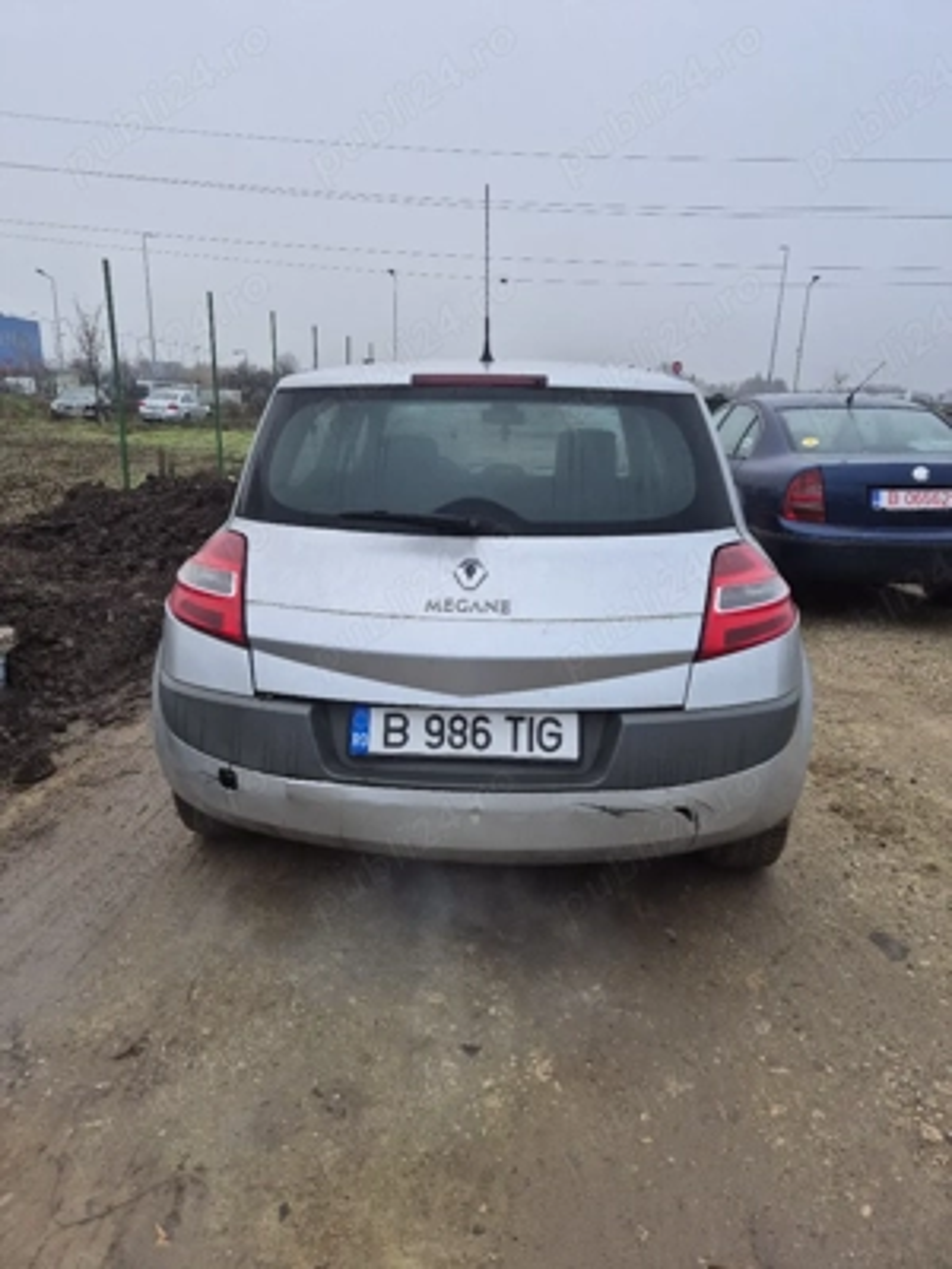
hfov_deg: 58.9
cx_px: 476
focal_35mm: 23
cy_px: 634
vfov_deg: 73.9
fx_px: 843
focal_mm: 5.4
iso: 64
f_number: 1.8
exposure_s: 1/182
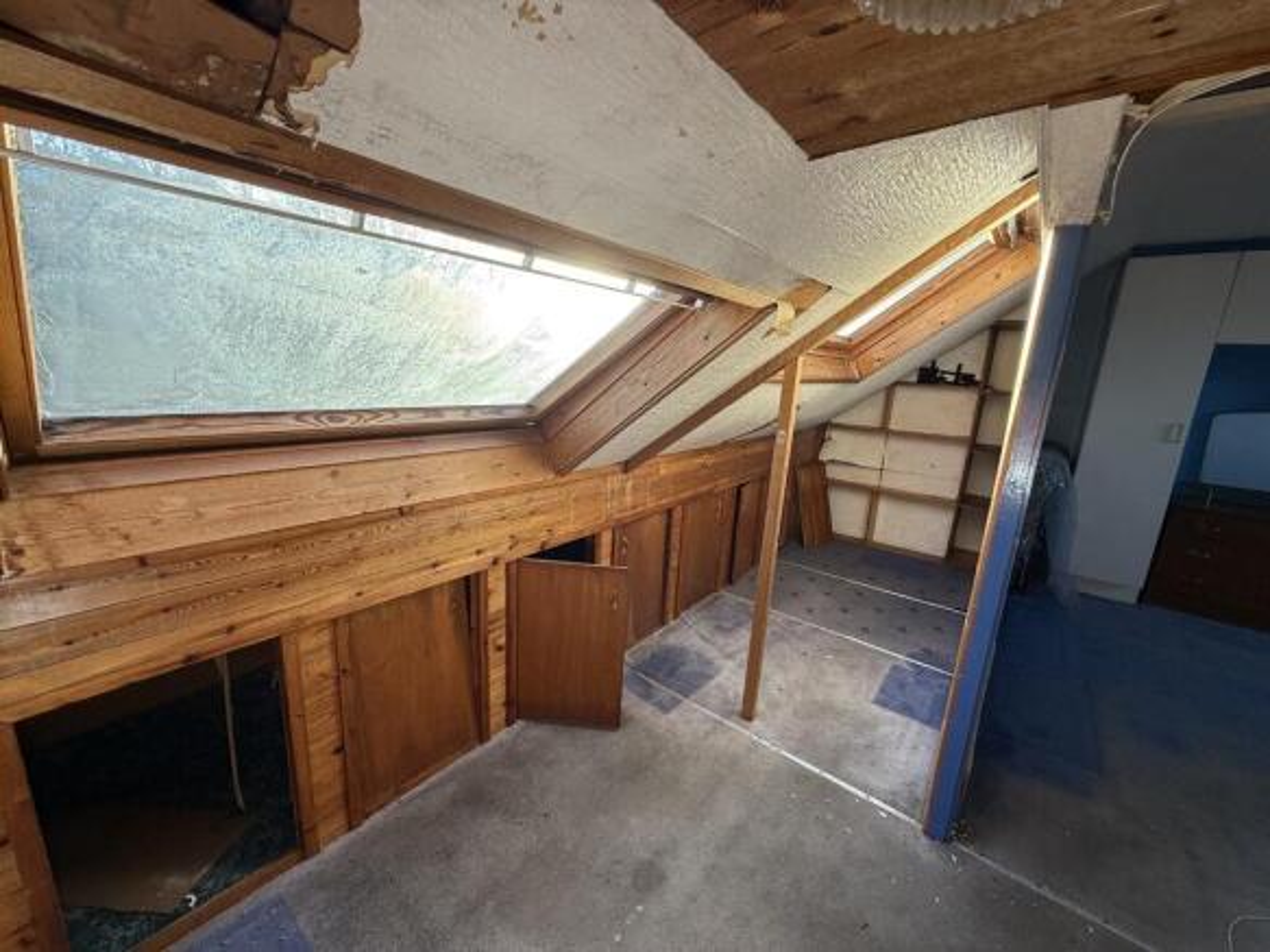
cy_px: 476
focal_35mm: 14
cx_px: 635
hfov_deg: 102.1
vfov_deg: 85.7
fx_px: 514
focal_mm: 2.22
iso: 64
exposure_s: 1/177
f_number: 2.2
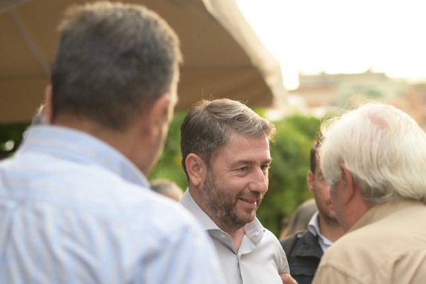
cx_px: 284
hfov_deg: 21.0
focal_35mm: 97
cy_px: 232
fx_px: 1147
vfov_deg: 14.0
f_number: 2.2
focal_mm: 50
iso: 2000
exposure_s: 1/3200
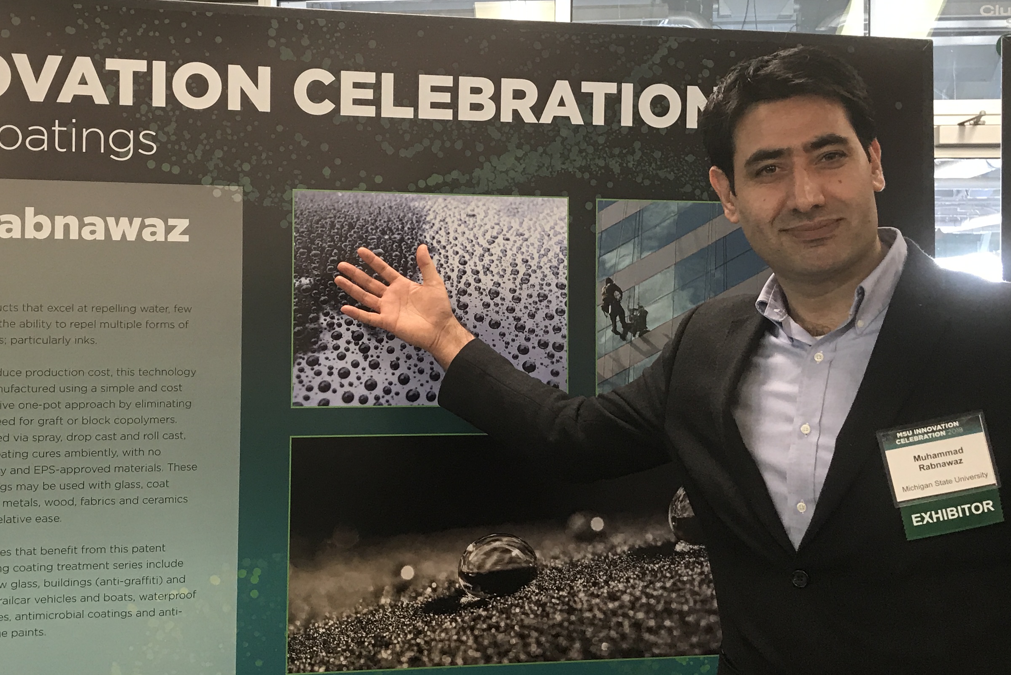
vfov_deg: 27.5
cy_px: 278
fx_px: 1376
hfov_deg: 40.0
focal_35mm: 49
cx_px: 364
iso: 40
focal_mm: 3.99
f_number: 1.8
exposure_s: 1/24
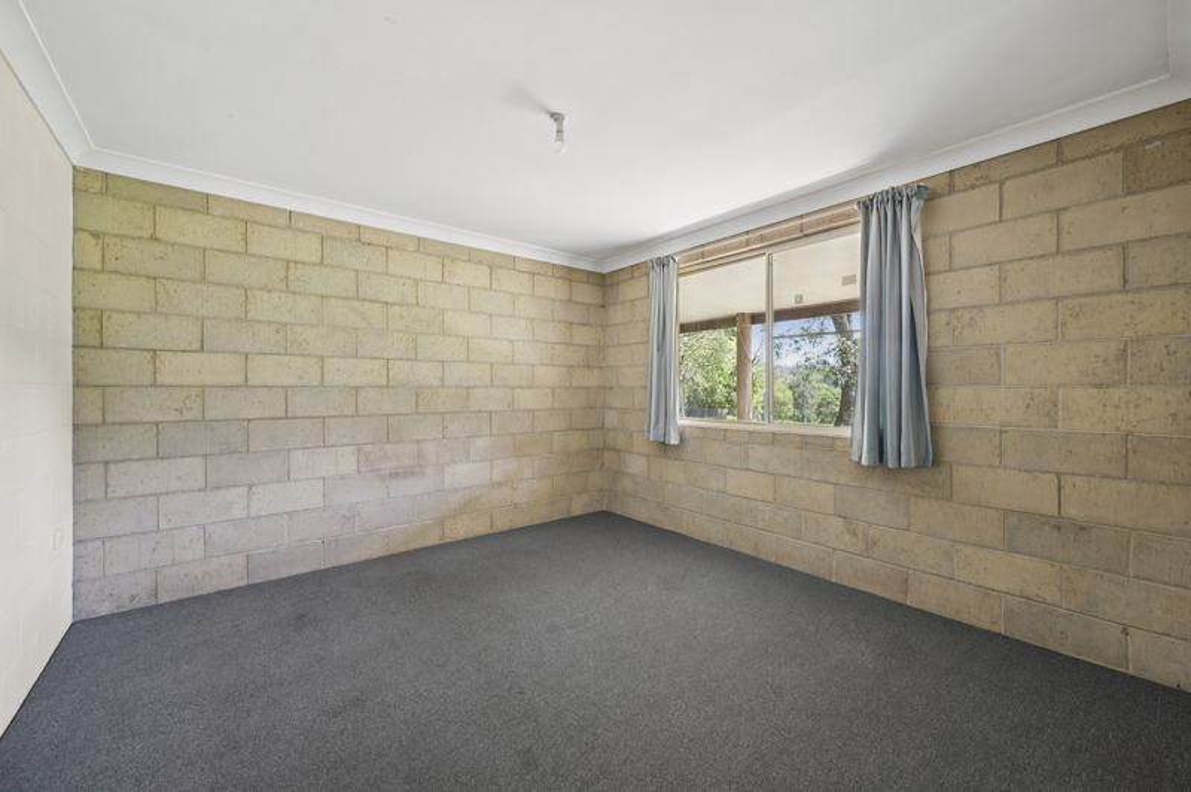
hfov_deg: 104.3
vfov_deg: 81.1
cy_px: 396
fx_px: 463
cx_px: 596
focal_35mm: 14
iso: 200
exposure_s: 1/4
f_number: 7.1
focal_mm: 14
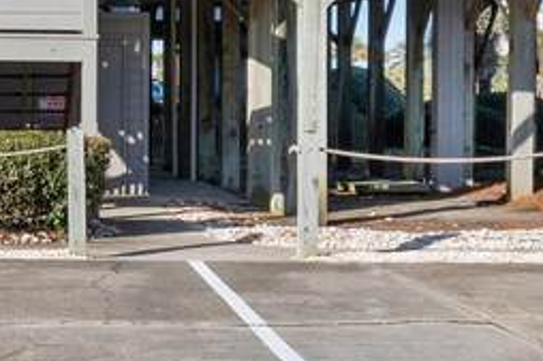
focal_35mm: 106
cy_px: 125
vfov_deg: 12.9
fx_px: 1598
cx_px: -21
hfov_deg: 18.7
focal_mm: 14
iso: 100
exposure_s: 1/320
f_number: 9
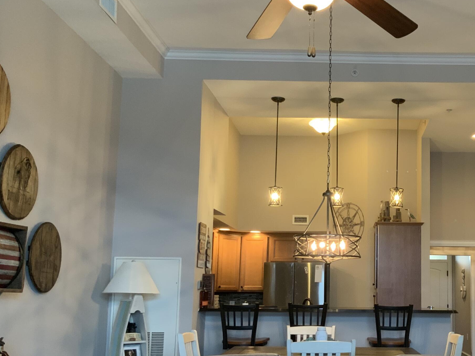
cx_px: 364
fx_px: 659
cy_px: 212
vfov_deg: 30.2
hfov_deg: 38.5
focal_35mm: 48
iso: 160
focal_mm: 3
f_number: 1.8
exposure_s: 1/60
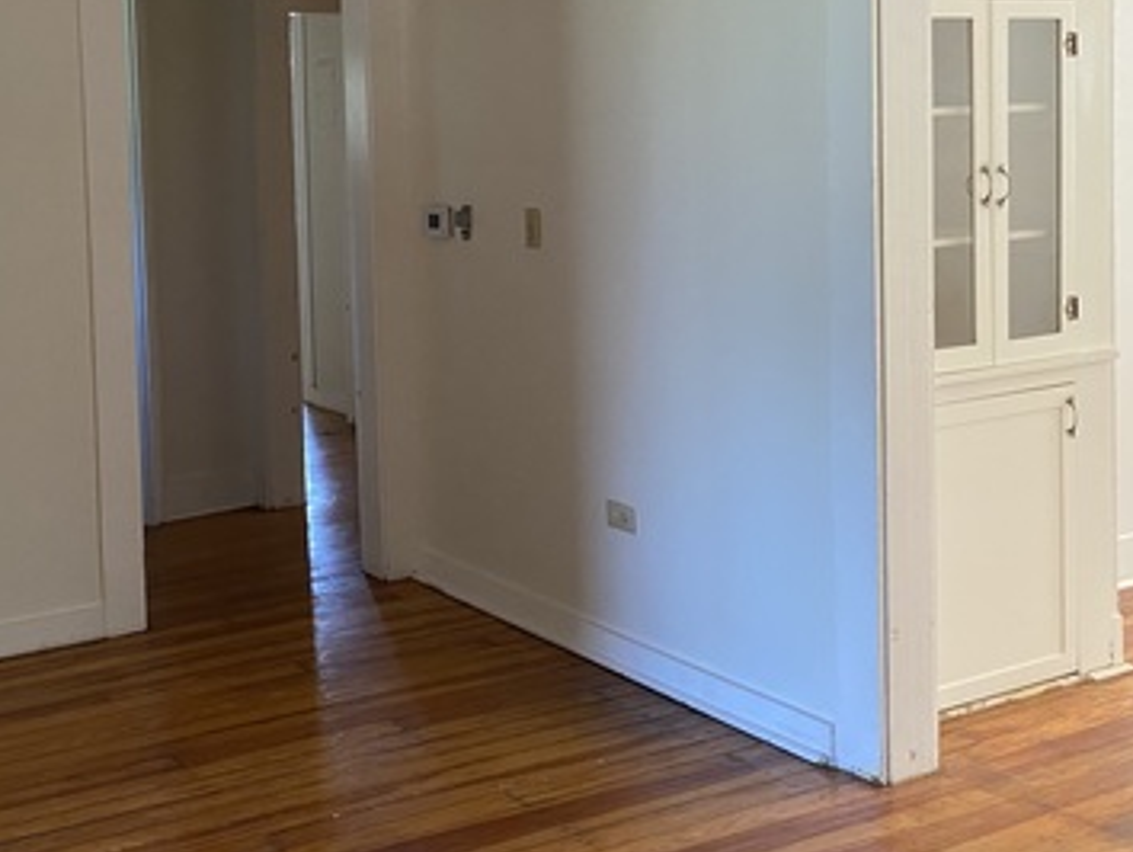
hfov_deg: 39.5
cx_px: 301
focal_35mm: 47
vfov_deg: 30.6
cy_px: 263
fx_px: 1539
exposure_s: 1/60
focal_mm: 4.25
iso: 400
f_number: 1.8
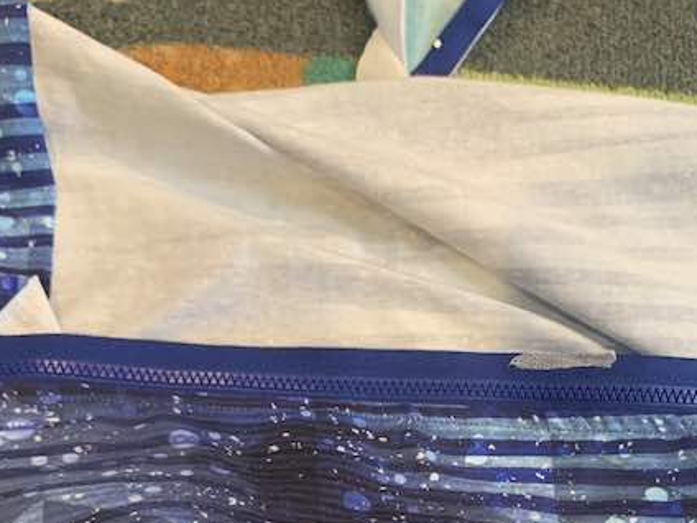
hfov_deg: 41.1
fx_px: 926
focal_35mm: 46
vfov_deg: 30.3
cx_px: 403
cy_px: 458
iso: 320
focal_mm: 4.25
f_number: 1.8
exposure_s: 1/60
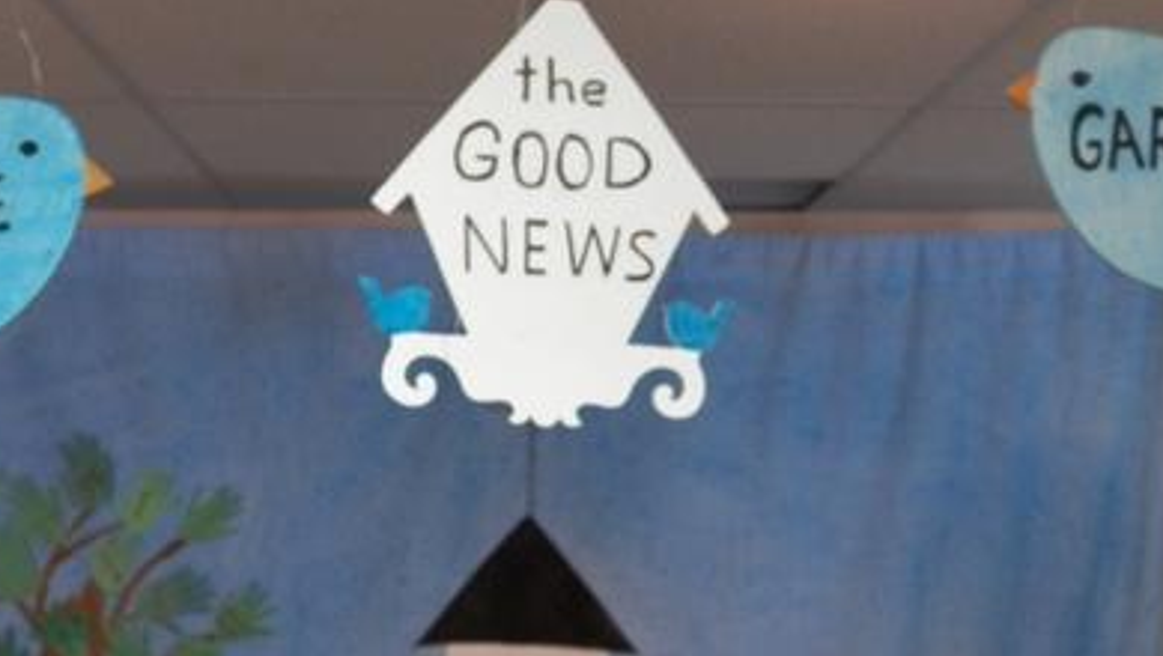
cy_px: 134
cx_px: 573
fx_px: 1543
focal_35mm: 50
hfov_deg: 41.3
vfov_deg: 23.7
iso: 200
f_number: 2.8
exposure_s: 1/30
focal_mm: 4.9
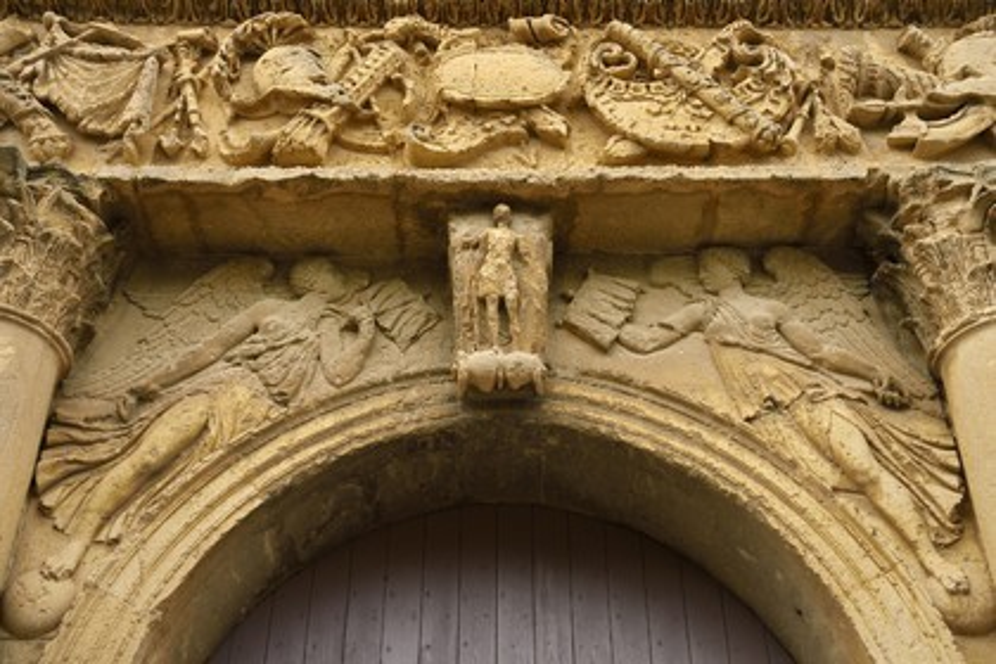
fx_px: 1245
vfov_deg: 29.9
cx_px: 498
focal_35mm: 45
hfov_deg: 43.6
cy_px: 332
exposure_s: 1/200
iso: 200
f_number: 7.1
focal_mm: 45
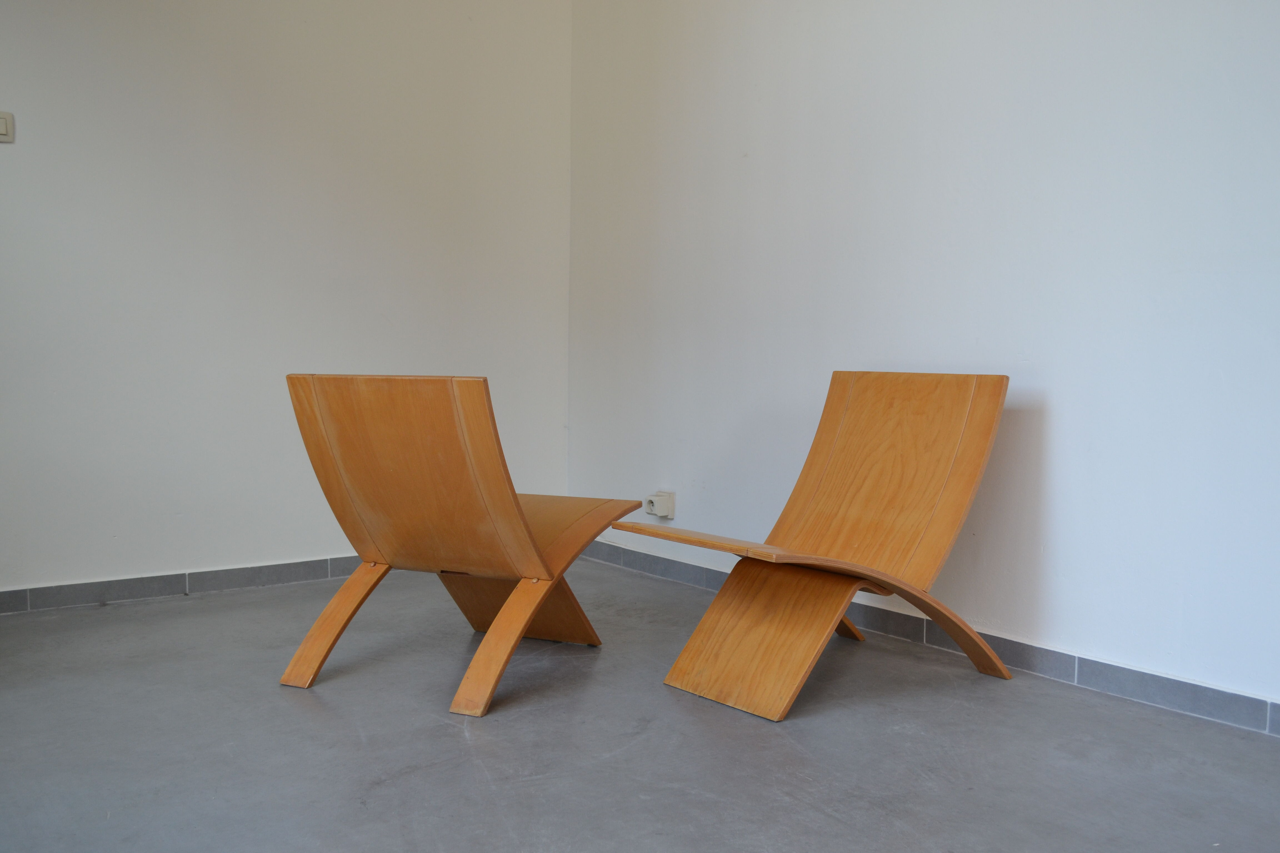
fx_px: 1280
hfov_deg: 53.1
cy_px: 426
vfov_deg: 36.9
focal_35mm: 36
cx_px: 640
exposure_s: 1/100
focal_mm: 24
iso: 400
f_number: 4.5
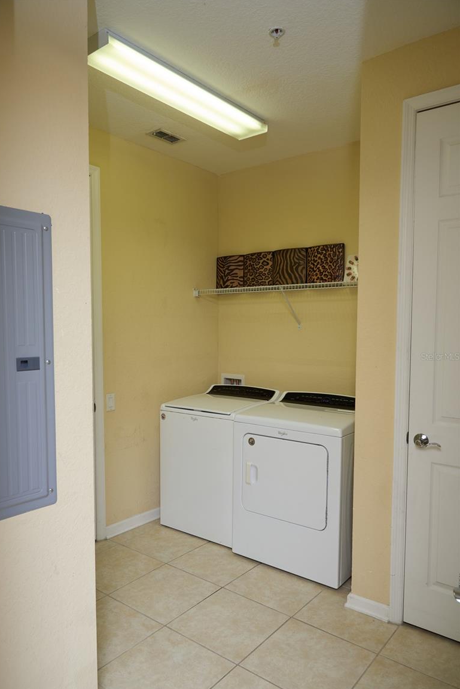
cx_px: 222
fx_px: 479
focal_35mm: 25
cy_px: 356
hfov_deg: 51.3
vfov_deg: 71.5
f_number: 7.1
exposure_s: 1/50
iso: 500
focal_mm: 24
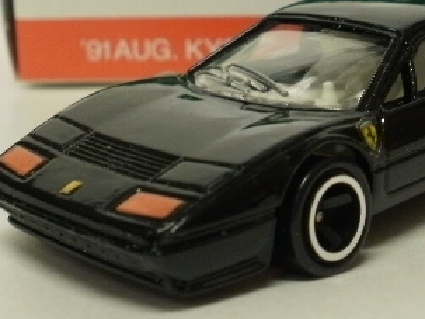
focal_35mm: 93
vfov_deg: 15.8
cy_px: 69
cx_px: 269
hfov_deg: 21.0
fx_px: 1141
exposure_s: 1/10
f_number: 4
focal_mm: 7.7
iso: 125
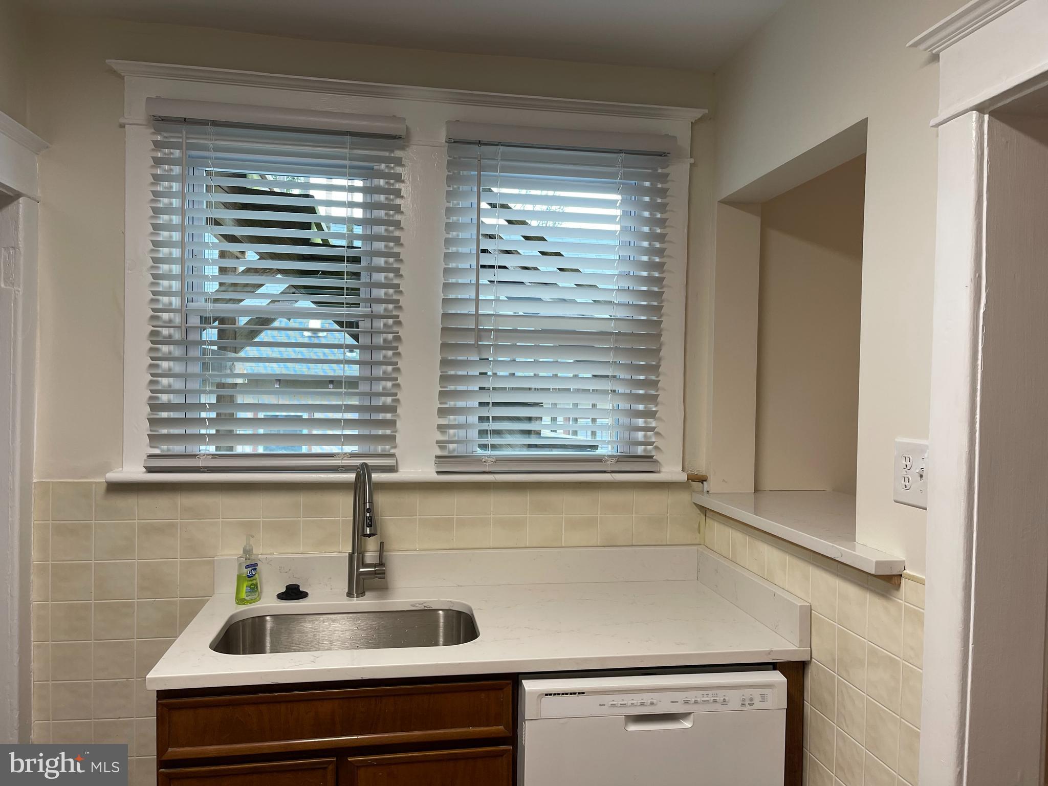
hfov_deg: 67.3
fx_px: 787
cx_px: 524
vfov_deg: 53.1
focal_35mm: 26
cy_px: 393
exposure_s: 1/120
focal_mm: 5.1
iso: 80
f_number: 1.6
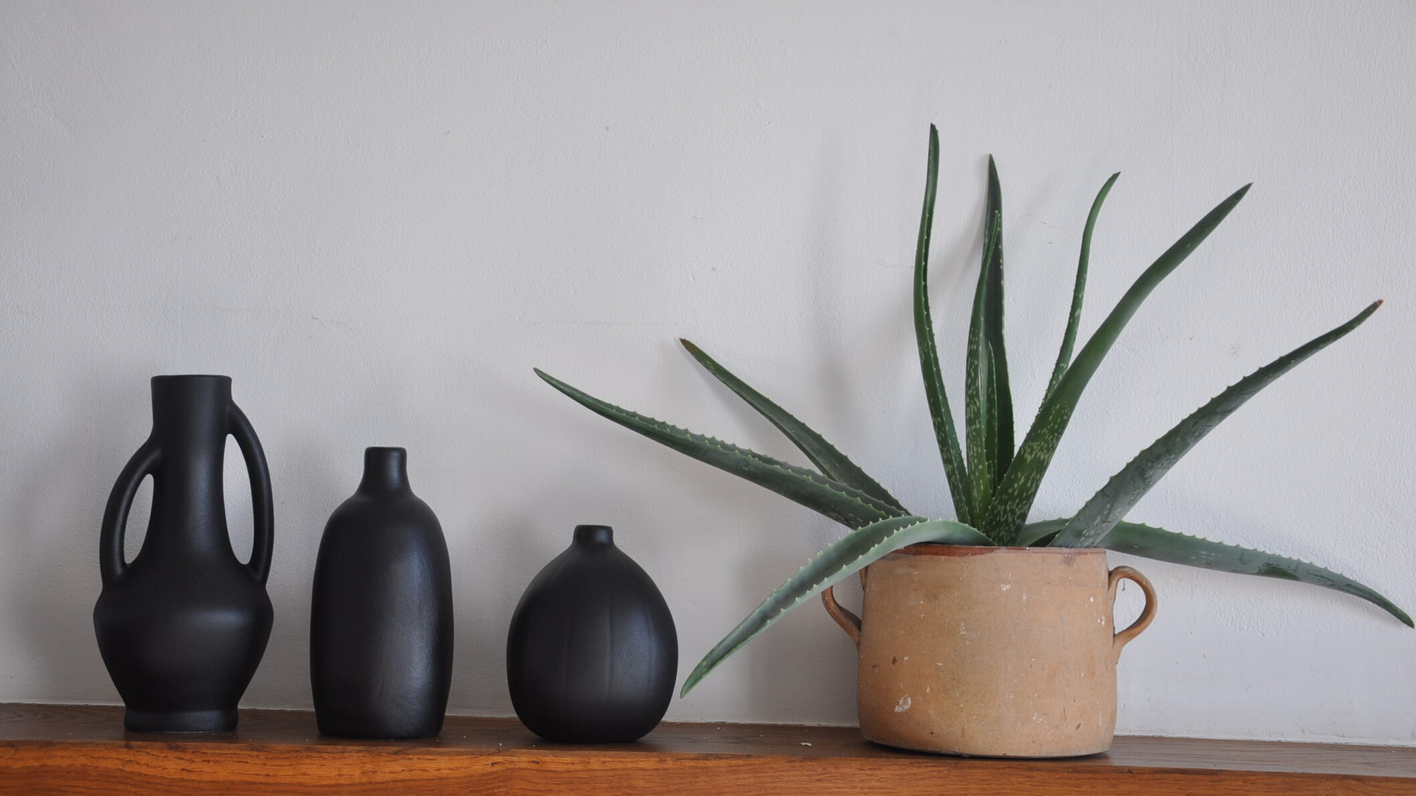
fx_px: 2028
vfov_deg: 22.2
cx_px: 706
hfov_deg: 38.5
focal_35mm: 54
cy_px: 455
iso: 400
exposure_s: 1/80
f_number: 4.5
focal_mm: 34
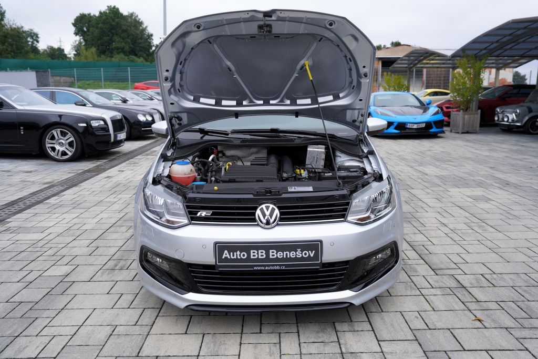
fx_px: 433
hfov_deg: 63.7
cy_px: 180
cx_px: 269
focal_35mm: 29
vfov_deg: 45.0
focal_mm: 29
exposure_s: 1/160
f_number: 4
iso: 160
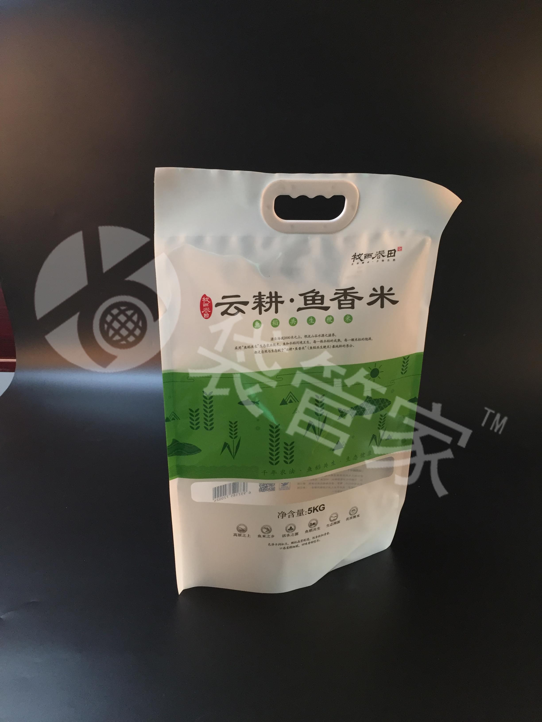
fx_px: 605
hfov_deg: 48.2
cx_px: 271
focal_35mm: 29
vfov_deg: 61.7
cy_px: 361
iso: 100
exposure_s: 1/33
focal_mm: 4.15
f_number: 2.2
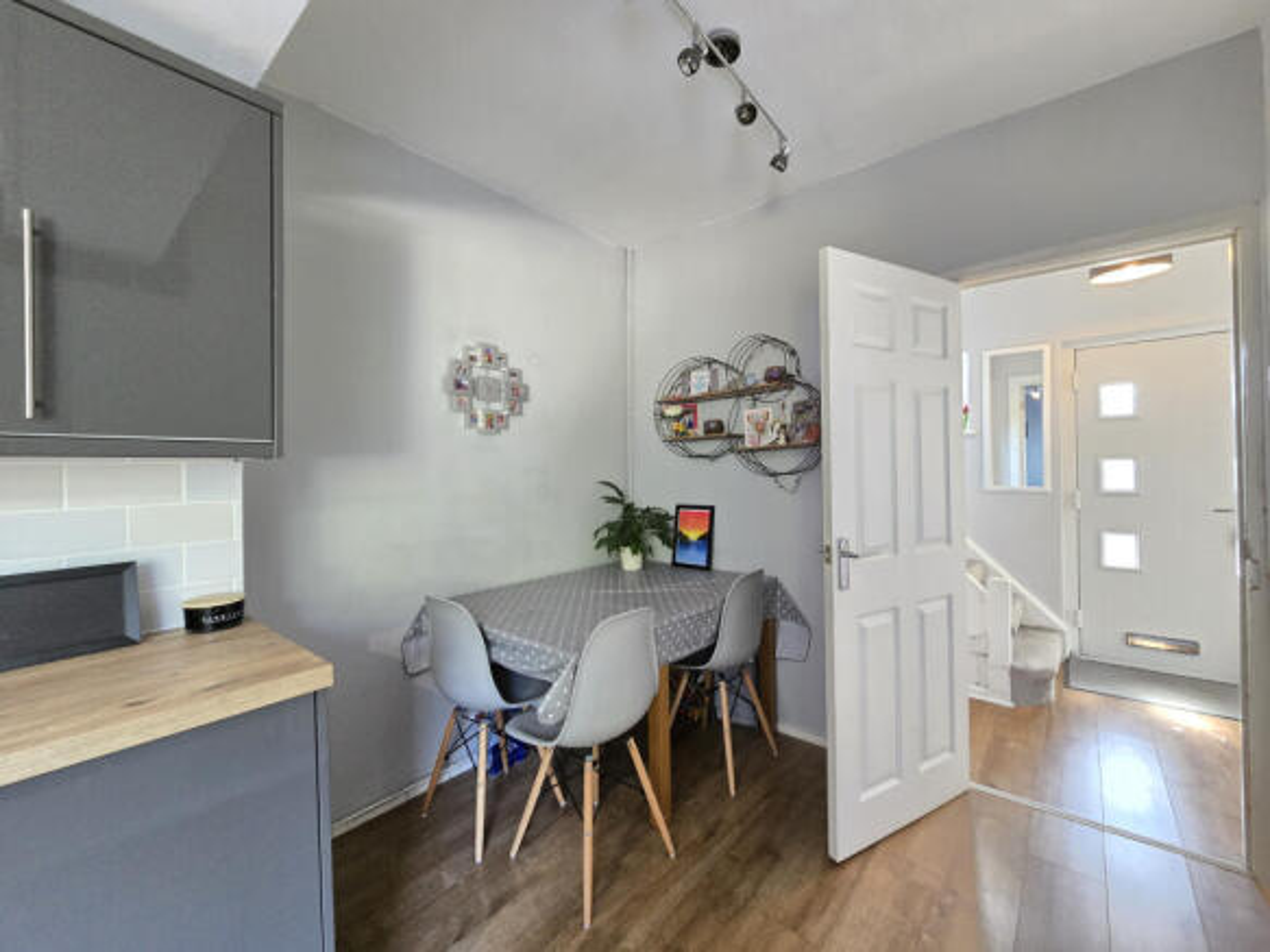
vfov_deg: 89.9
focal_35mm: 13
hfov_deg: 106.2
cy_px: 476
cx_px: 635
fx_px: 477
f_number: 2.2
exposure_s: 1/50
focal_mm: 2.2
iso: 800
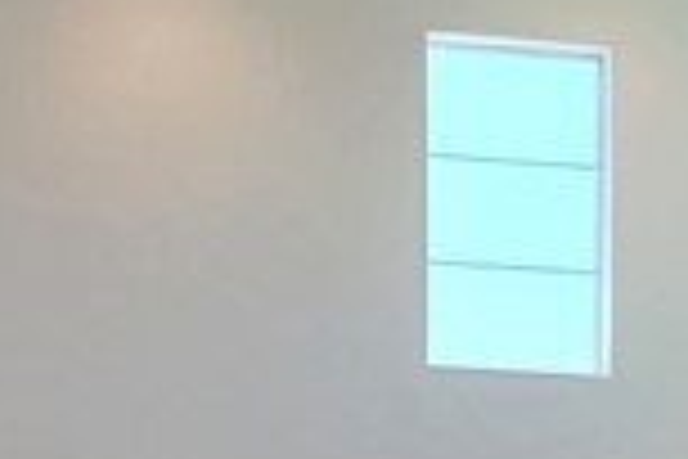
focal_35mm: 167
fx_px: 3191
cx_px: 342
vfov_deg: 7.5
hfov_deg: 12.3
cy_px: 1246
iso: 40
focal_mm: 6.7
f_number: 1.8
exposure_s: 1/120
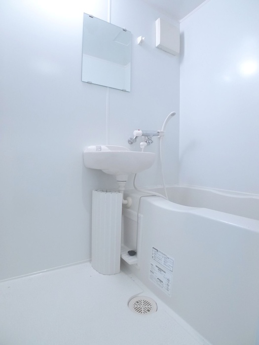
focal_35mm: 24
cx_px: 130
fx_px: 239
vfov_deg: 71.6
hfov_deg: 56.8
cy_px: 172
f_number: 2
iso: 400
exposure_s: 1/50
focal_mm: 5.1
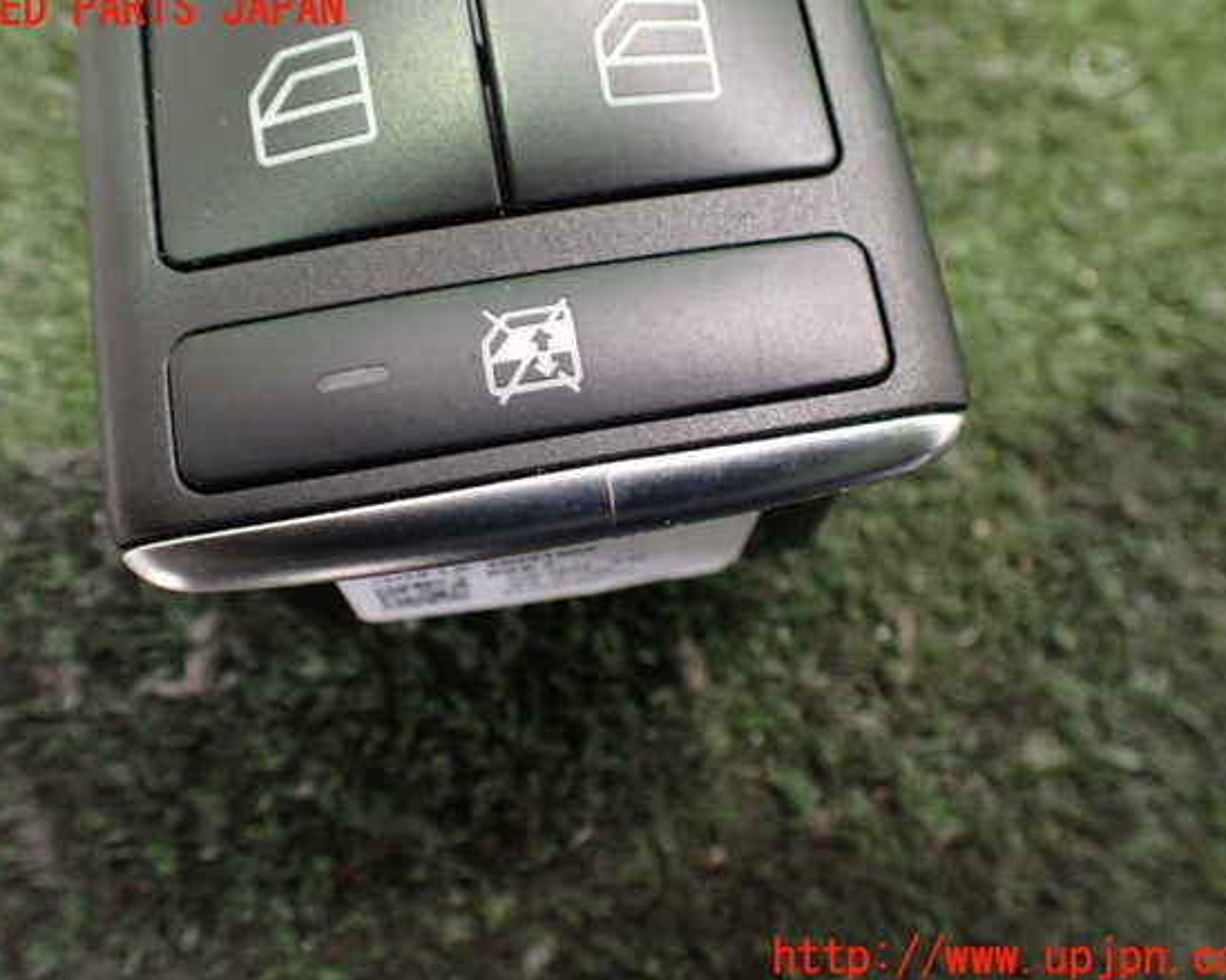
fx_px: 1161
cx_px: 607
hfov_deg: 55.7
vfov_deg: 45.8
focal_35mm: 32
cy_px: 484
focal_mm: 5.4
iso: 1000
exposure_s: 1/30
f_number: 2.3
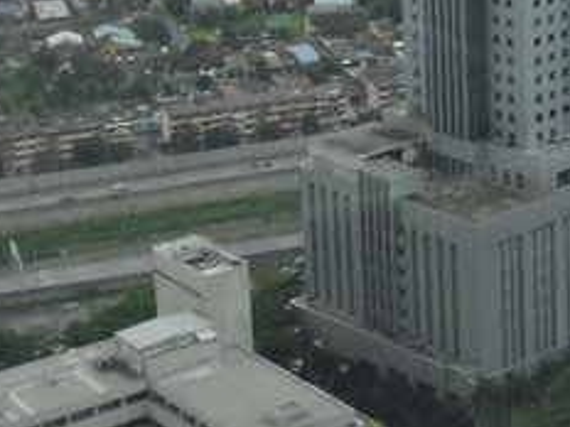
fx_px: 2157
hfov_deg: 14.6
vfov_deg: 11.0
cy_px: -152
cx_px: 668
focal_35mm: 131
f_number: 2.8
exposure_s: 1/125
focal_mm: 6.2
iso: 100
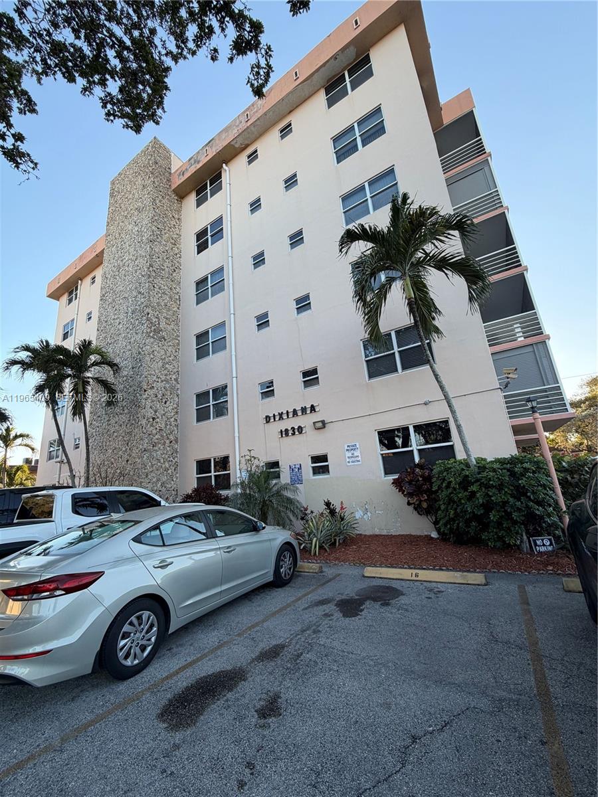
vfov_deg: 102.1
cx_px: 299
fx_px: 322
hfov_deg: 85.7
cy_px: 398
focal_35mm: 14
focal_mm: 2.22
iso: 40
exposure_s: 1/188
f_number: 2.2
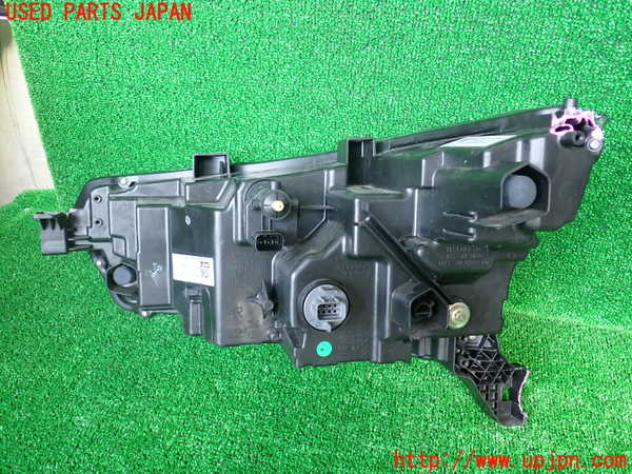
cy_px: 237
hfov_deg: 60.0
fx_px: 548
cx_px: 316
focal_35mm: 30
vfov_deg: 46.8
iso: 200
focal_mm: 5.4
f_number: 2.3
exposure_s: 1/50
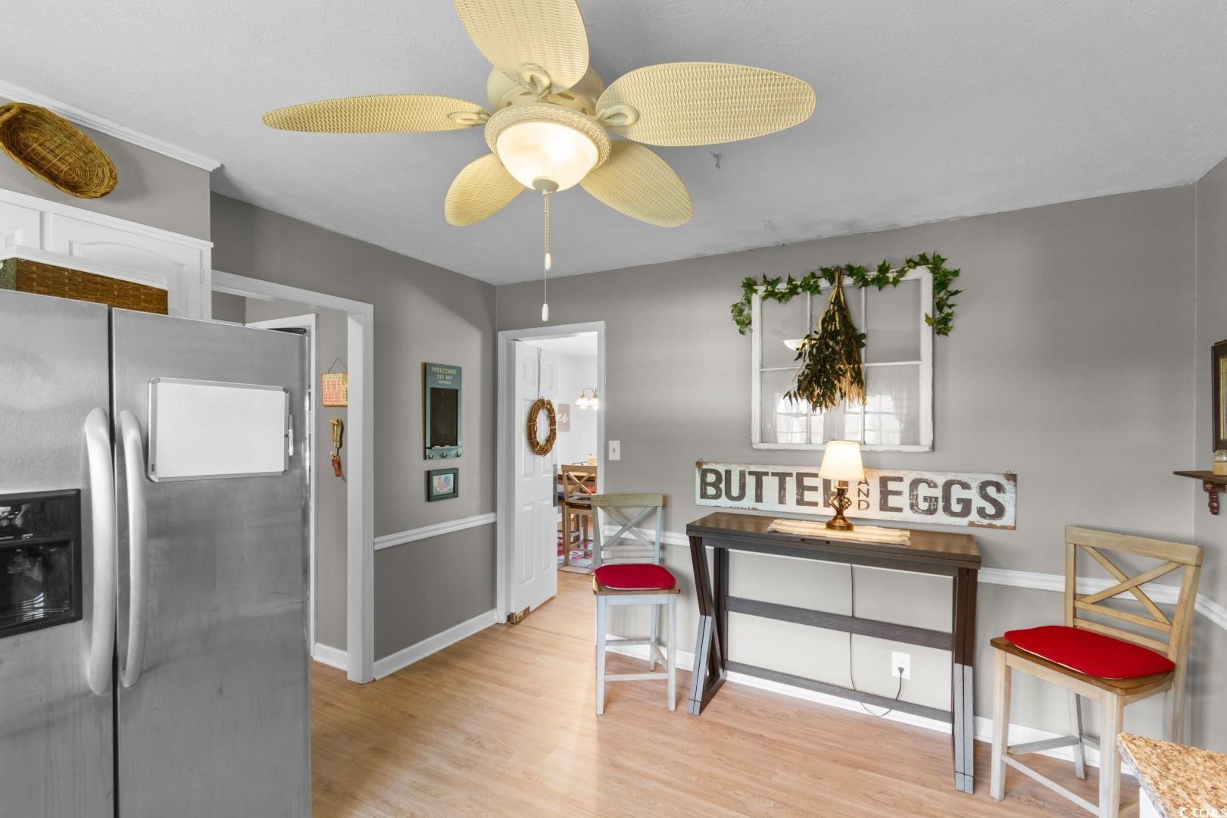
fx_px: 511
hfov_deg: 100.4
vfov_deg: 77.3
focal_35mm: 15
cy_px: 409
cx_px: 614
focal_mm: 10
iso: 100
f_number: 4.5
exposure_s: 3
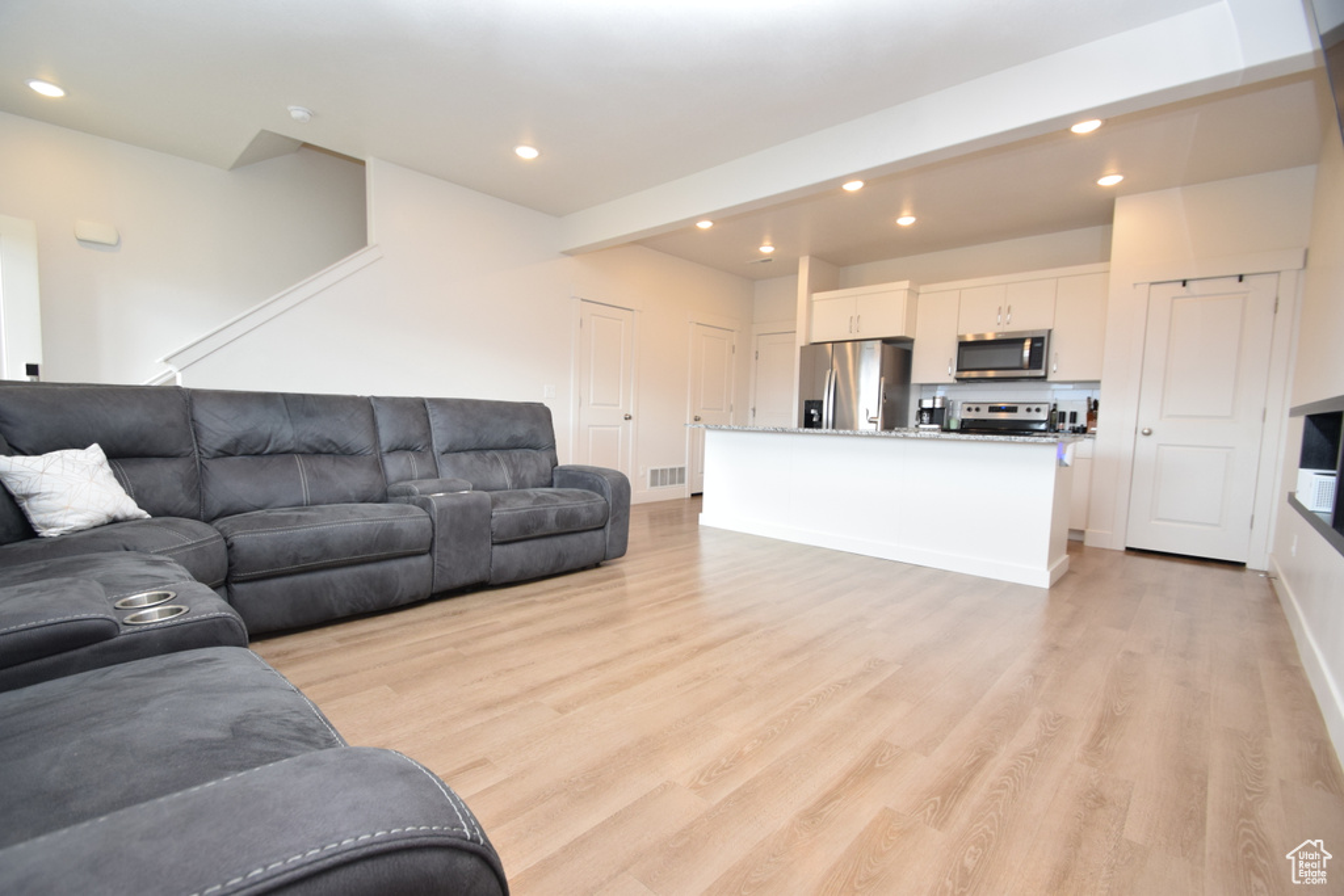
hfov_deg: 100.4
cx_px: 672
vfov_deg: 77.3
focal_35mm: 15
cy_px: 448
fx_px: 560
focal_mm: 10
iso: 800
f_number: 5
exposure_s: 1/100
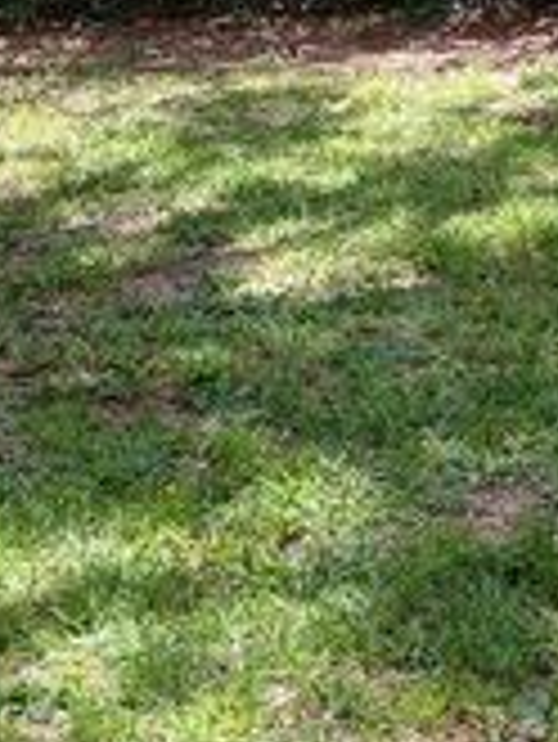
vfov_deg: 18.2
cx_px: 418
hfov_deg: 14.1
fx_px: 2254
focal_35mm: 105
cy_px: -11
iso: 20
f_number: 1.8
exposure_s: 1/144
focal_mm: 3.98
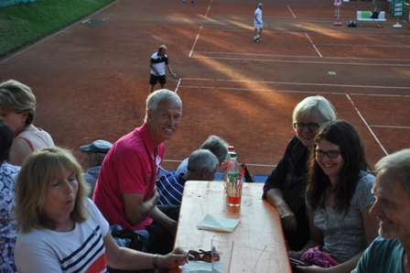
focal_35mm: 63
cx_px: 205
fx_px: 717
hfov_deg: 31.9
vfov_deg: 21.5
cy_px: 136
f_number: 6.3
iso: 200
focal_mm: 42
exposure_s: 1/160
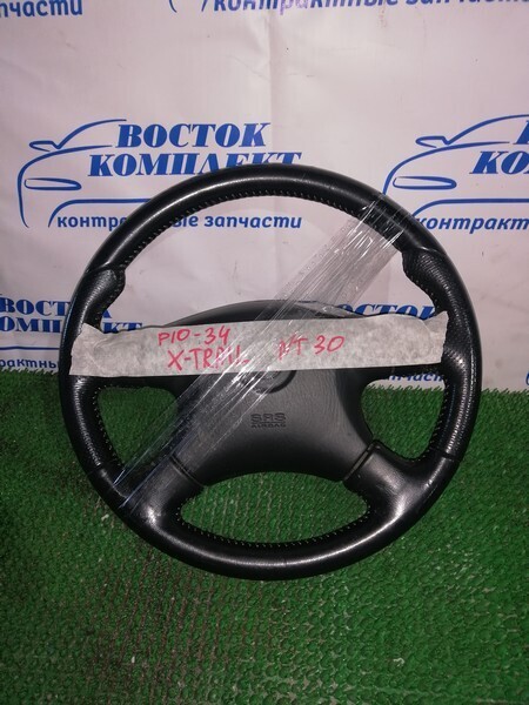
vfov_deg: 67.3
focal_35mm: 26
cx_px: 264
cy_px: 352
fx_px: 530
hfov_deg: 53.1
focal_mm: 3.96
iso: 100
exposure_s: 1/33.3
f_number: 1.8
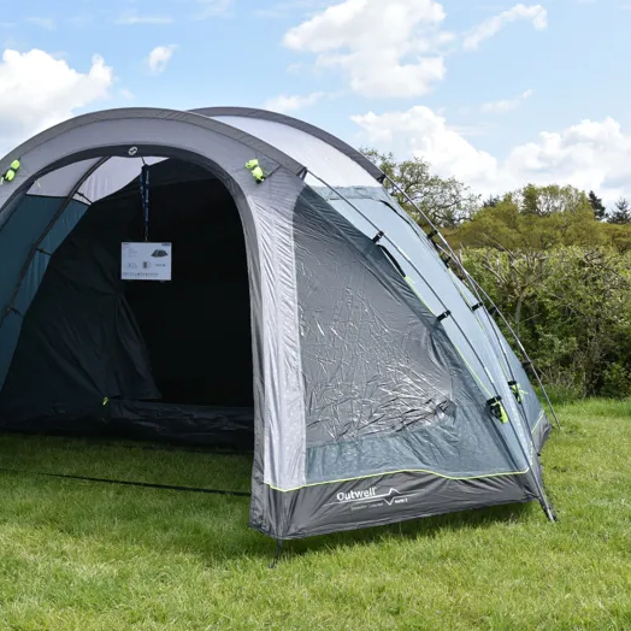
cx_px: 185
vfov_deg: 34.9
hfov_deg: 34.4
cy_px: 314
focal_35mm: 49
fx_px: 1003
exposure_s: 1/320
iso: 200
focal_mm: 25
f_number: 9
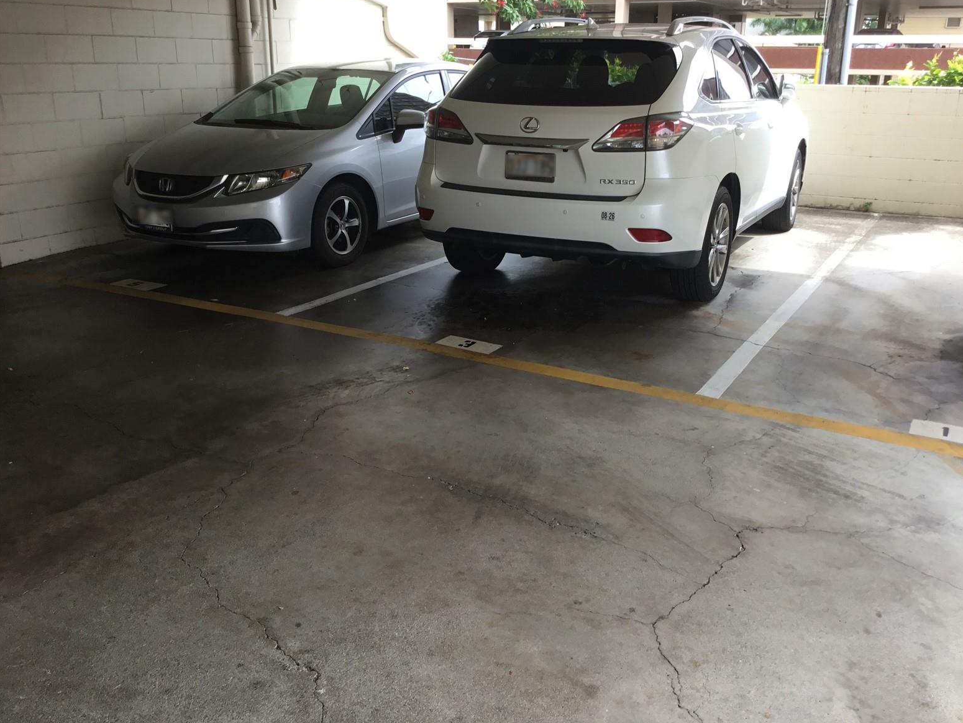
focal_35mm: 32
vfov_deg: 44.2
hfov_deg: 56.8
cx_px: 494
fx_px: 890
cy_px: 365
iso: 25
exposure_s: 1/125
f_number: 2.4
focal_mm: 3.3
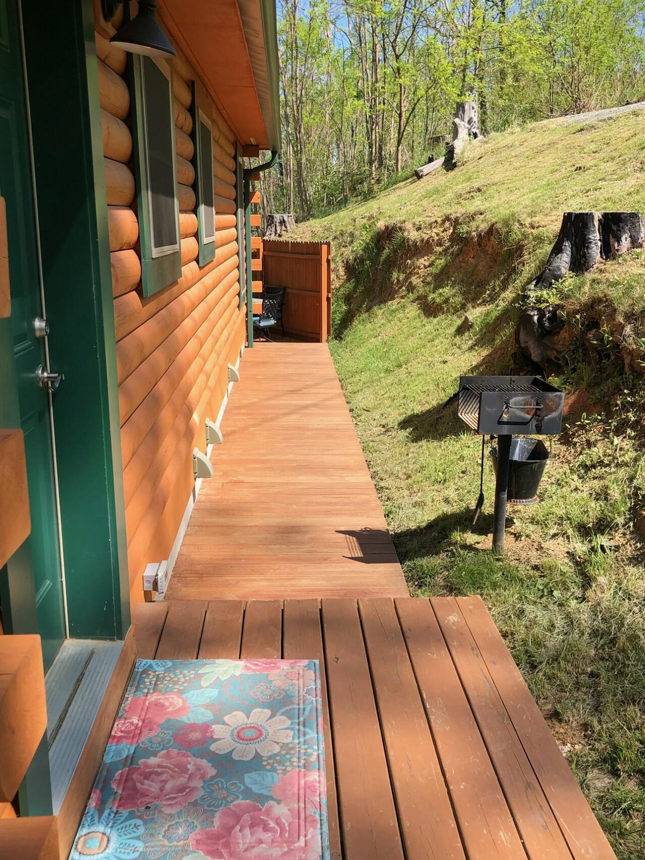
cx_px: 322
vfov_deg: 55.3
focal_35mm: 33
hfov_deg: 43.0
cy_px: 428
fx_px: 820
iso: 20
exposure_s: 1/906
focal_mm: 3.99
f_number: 1.8
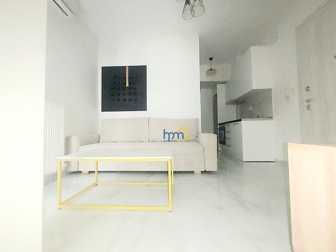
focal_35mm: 13
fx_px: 126
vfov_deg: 89.9
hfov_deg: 106.2
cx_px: 168
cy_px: 126
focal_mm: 1.42
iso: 250
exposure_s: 1/33
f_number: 2.2
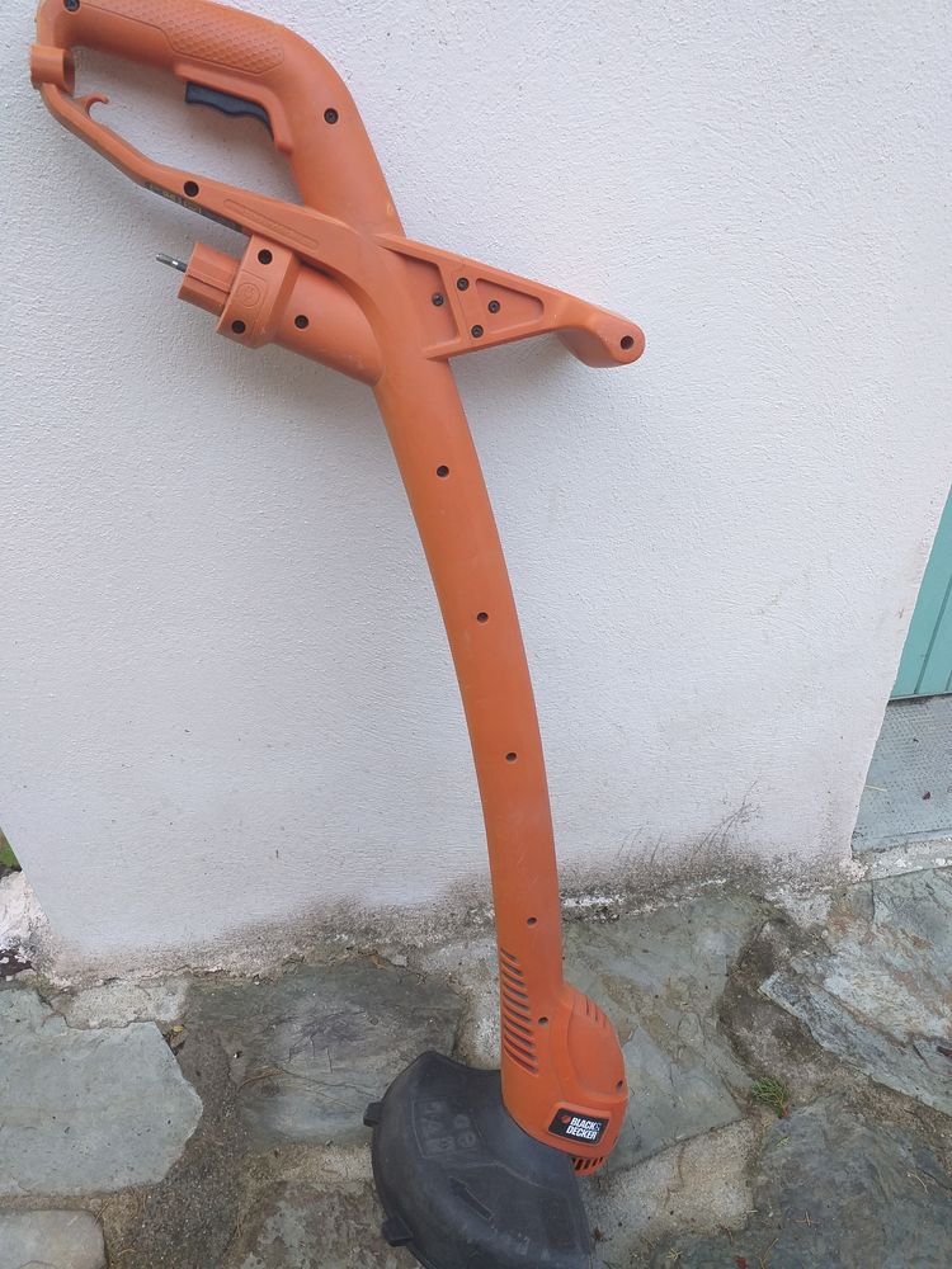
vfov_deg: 65.3
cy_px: 634
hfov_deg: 51.4
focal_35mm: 27
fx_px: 990
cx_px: 476
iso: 50
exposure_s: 1/100
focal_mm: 3.6
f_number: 1.9
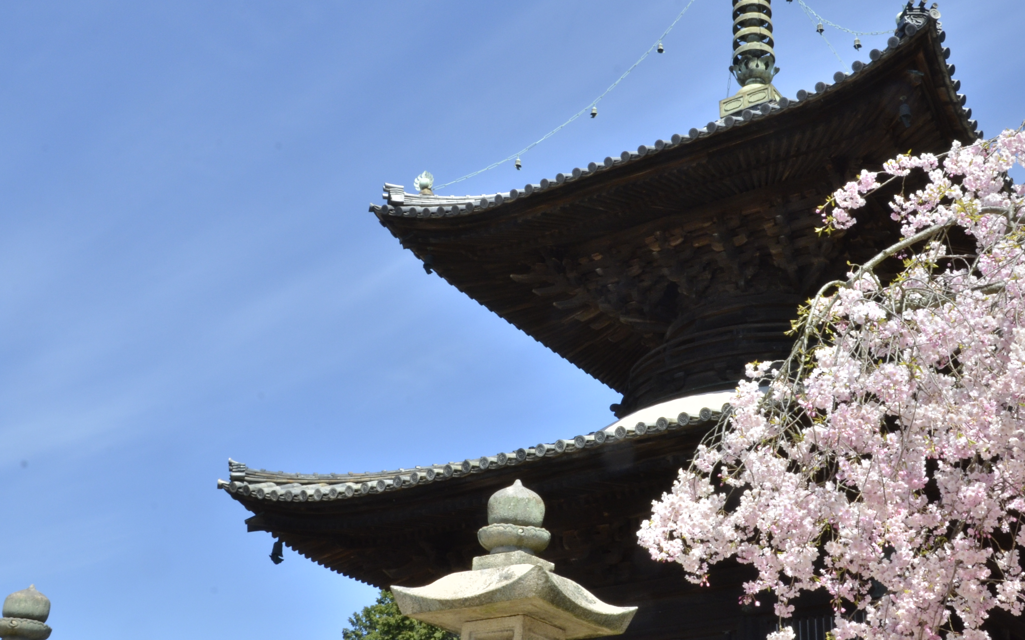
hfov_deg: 41.9
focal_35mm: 48
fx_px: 1334
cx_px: 609
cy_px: 303
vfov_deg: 27.0
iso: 400
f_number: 25
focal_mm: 21
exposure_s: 1/100
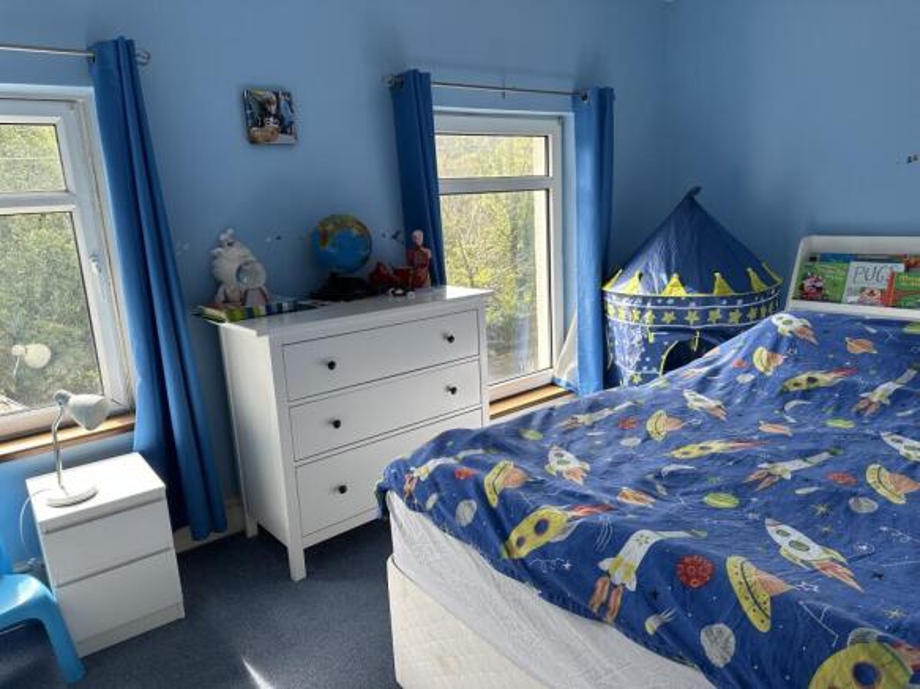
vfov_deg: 56.8
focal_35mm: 24
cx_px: 460
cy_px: 344
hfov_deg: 71.6
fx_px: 638
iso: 64
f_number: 1.78
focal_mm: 6.86
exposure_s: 1/196
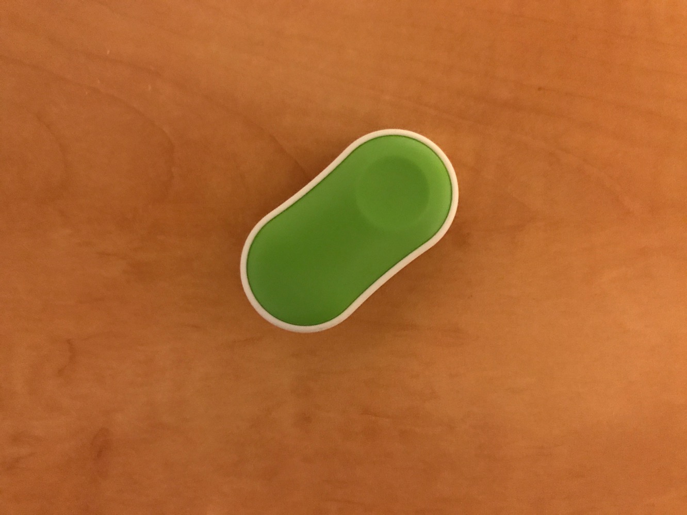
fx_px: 556
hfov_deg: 63.4
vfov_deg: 49.7
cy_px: 258
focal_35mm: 28
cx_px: 344
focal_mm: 3.99
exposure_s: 1/5
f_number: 1.8
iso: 80
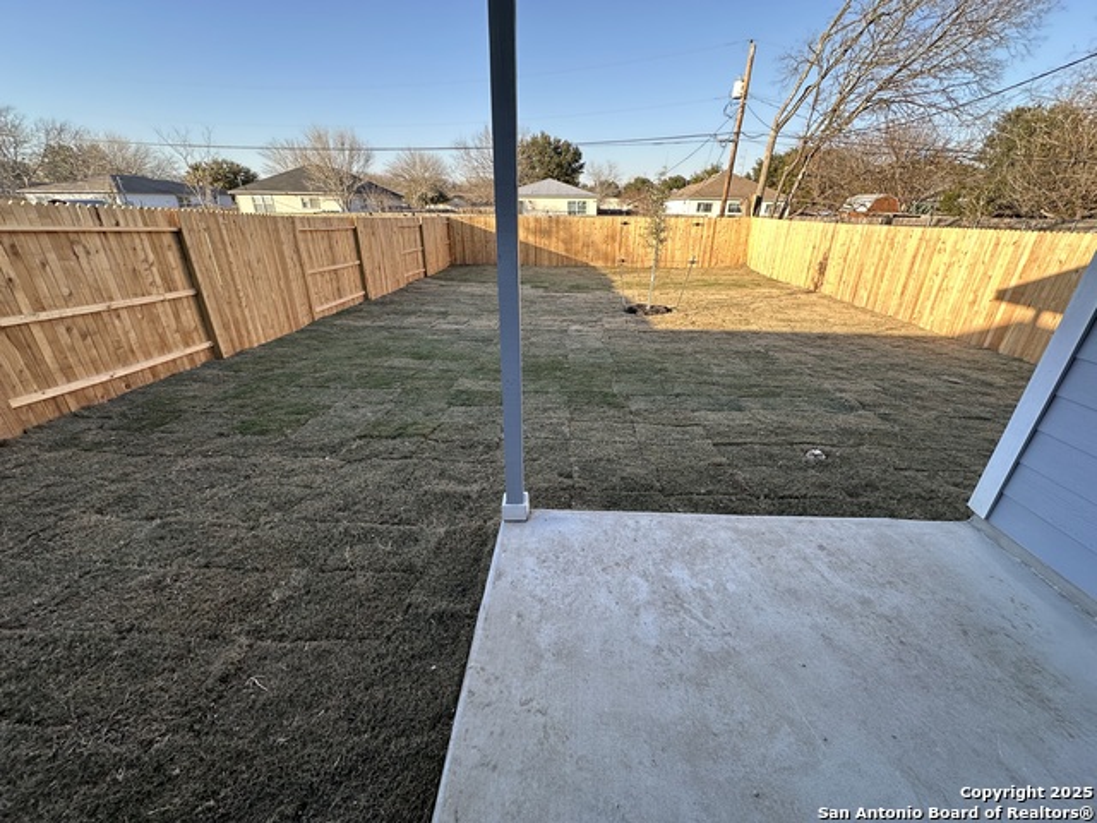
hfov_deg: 102.1
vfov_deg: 85.7
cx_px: 548
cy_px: 412
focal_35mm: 14
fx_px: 444
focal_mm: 2.22
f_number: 2.2
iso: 40
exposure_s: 1/218
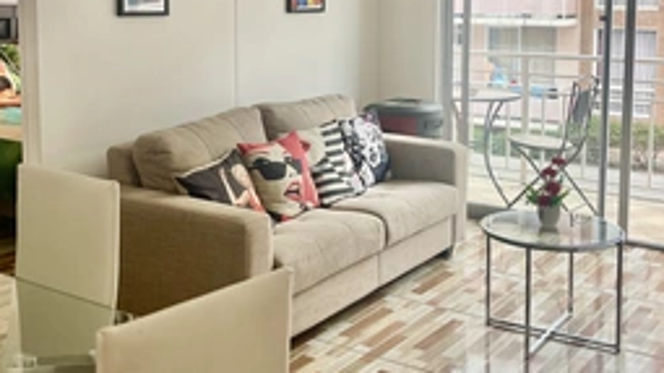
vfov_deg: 25.0
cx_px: 307
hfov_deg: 43.7
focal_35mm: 47
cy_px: 78
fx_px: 827
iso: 32
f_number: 1.6
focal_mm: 5.1
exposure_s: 1/533
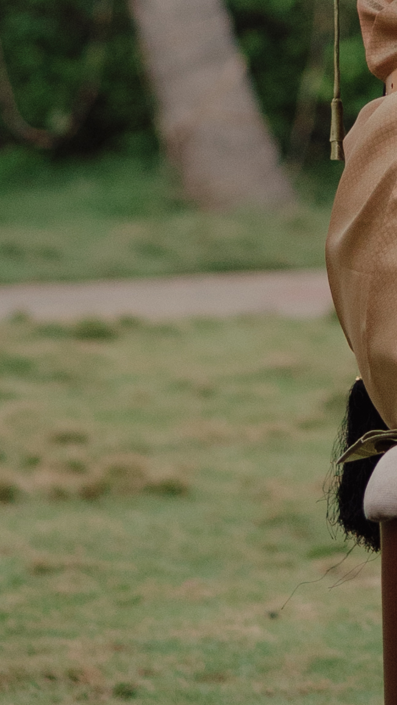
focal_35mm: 222
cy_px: -471
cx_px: 659
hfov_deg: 5.4
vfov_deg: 9.3
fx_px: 4154
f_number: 1.4
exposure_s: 1/320
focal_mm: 35
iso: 400
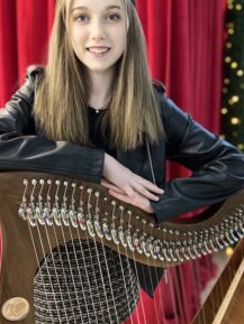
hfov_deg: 39.7
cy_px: 141
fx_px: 338
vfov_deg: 51.2
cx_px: 112
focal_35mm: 36
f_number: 1.5
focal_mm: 5.7
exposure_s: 1/50
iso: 250
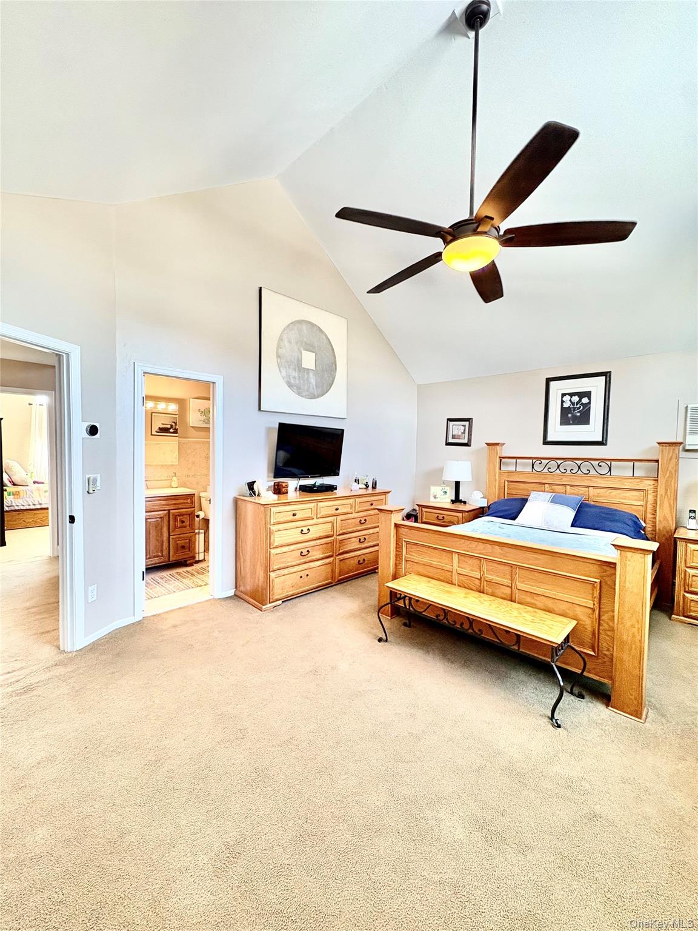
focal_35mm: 14
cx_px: 349
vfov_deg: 102.1
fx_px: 376
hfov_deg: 85.7
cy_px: 466
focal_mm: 2.22
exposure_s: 1/60
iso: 160
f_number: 2.2
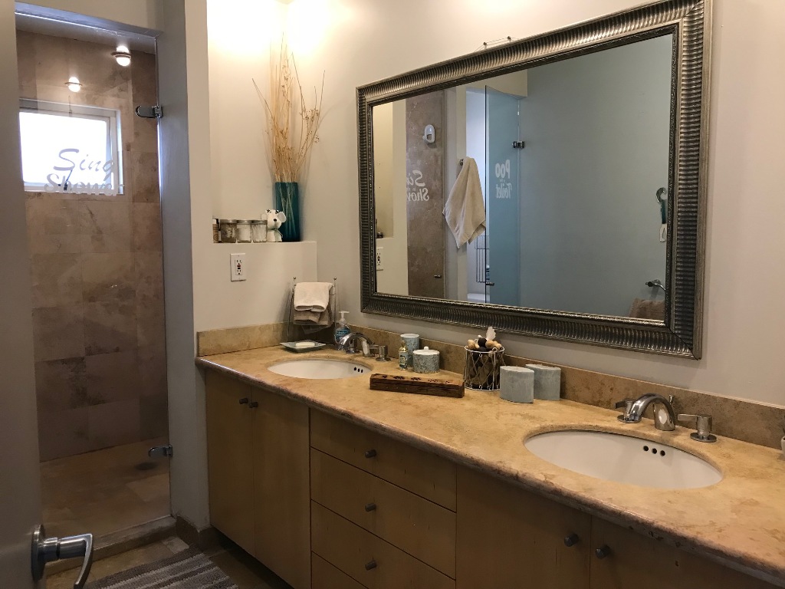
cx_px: 392
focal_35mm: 28
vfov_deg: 49.7
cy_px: 294
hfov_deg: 63.4
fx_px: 635
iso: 40
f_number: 1.8
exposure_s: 1/17
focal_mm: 3.99
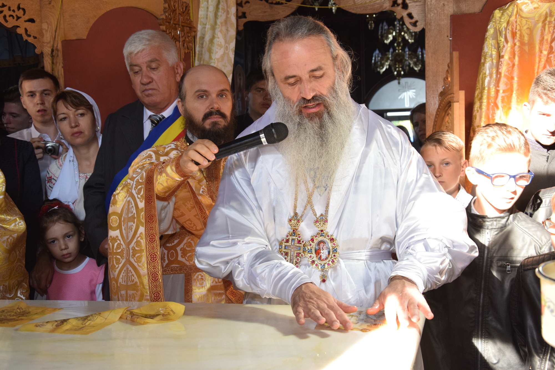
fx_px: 786
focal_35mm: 51
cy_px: 185
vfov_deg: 26.5
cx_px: 278
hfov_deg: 38.9
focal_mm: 34
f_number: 5.6
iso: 800
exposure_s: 1/80
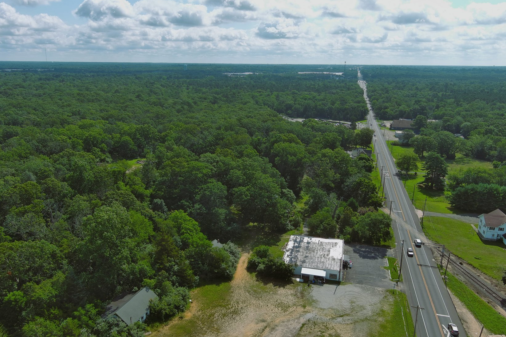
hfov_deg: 61.9
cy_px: 172
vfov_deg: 43.6
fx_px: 422
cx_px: 247
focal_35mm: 30
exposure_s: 1/2000
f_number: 2.8
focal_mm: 10.57
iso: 100
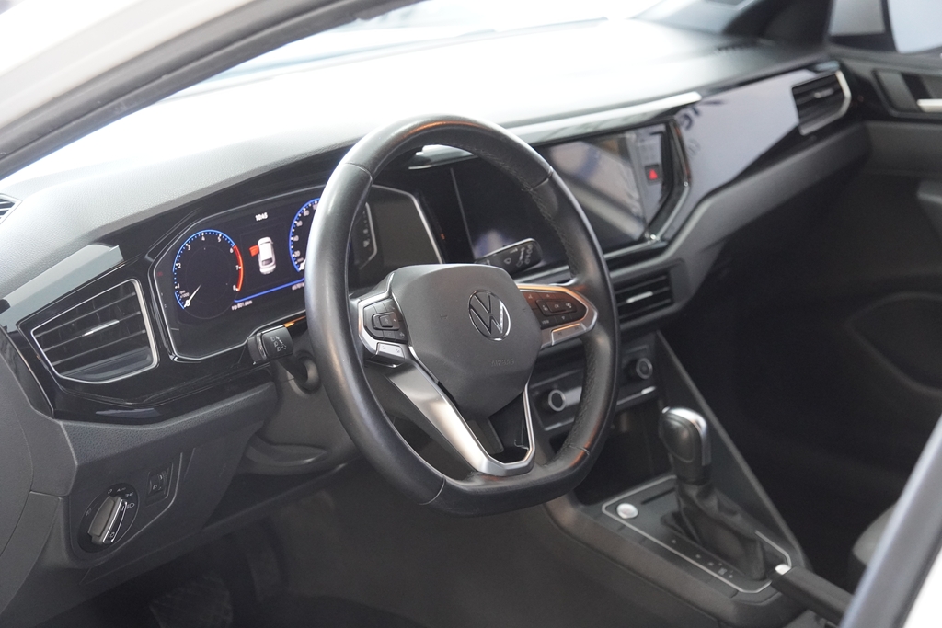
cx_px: 471
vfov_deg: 22.1
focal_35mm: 62
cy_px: 314
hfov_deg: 32.6
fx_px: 1609
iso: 3200
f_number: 2.8
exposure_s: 1/160
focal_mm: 41
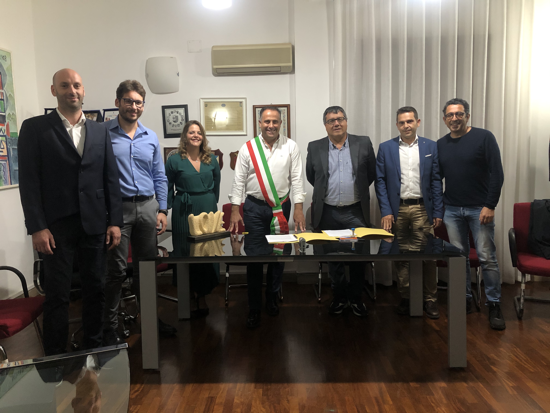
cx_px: 275
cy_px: 206
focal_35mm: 28
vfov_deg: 49.7
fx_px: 445
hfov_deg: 63.4
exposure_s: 1/17
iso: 80
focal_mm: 4
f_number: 1.8
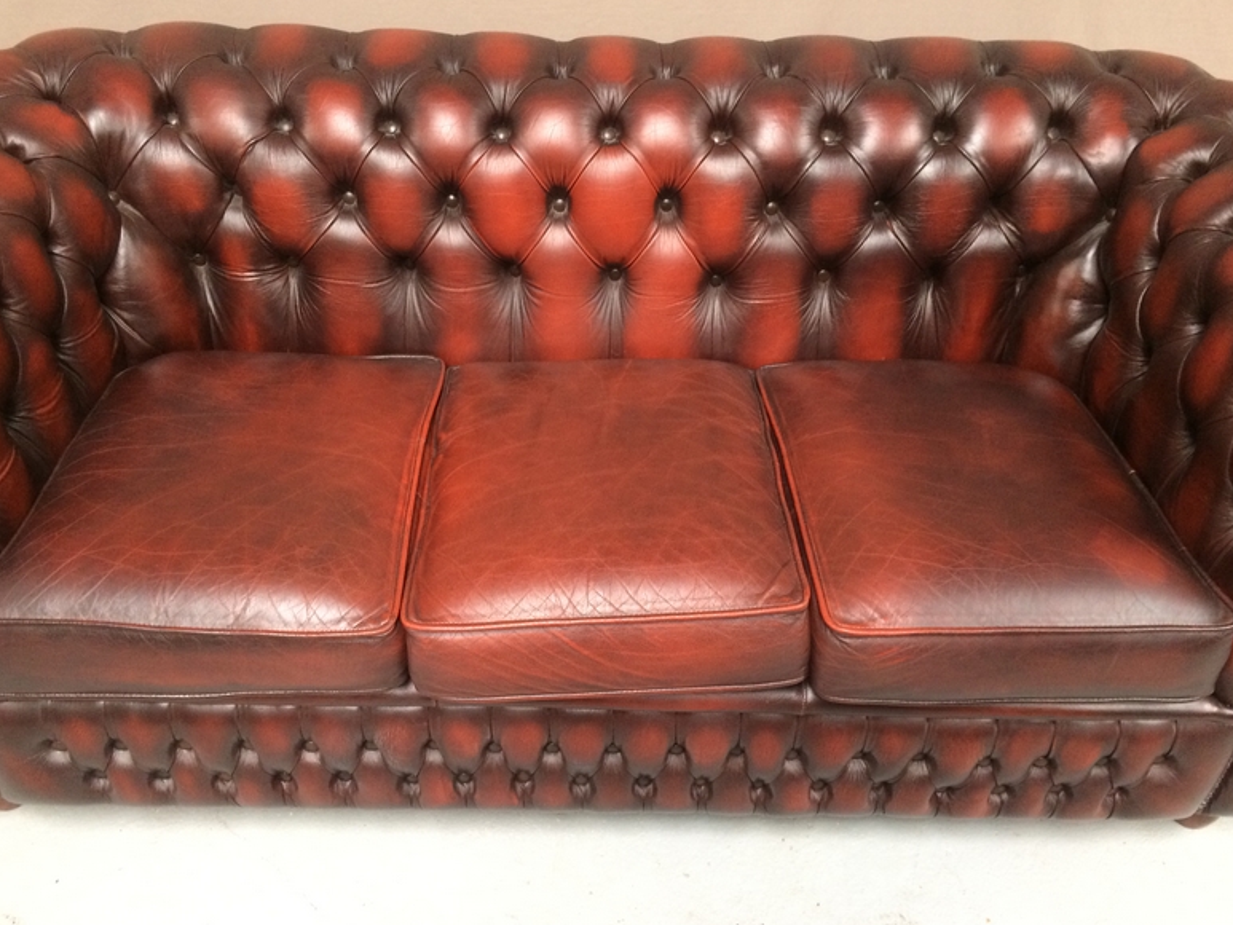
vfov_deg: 46.8
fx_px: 1069
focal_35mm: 30
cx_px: 606
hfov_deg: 60.0
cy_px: 470
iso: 320
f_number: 2.2
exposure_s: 1/33
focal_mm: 4.15
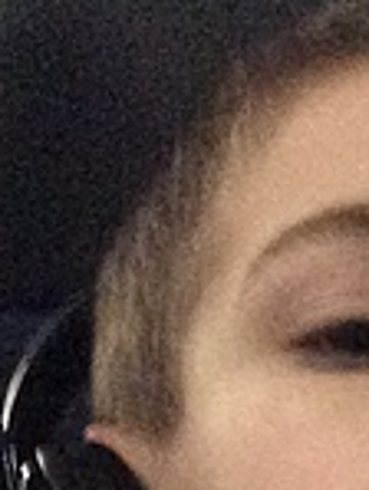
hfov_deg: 13.8
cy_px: 783
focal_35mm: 100
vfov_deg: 17.2
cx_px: 580
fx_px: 1419
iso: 1000
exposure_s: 1/15
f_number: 2.4
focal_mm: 2.15
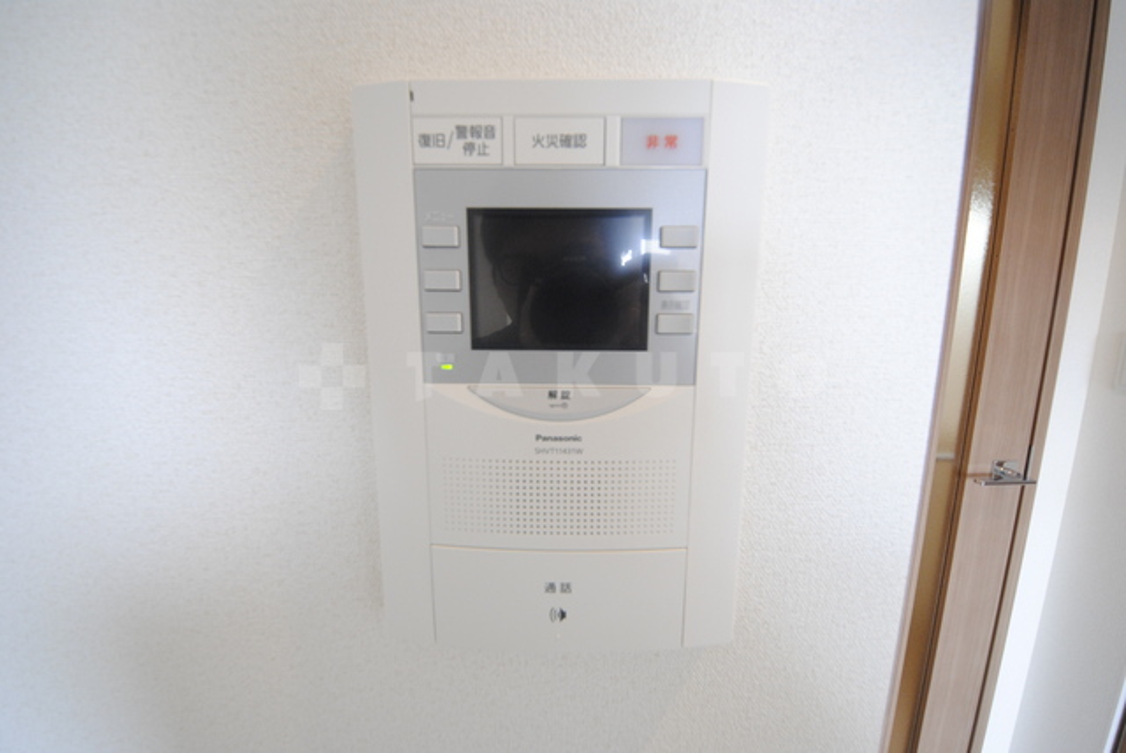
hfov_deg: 85.4
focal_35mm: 20
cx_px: 563
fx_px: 610
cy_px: 376
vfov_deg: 63.3
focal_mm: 13
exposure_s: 1/30
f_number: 5
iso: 640
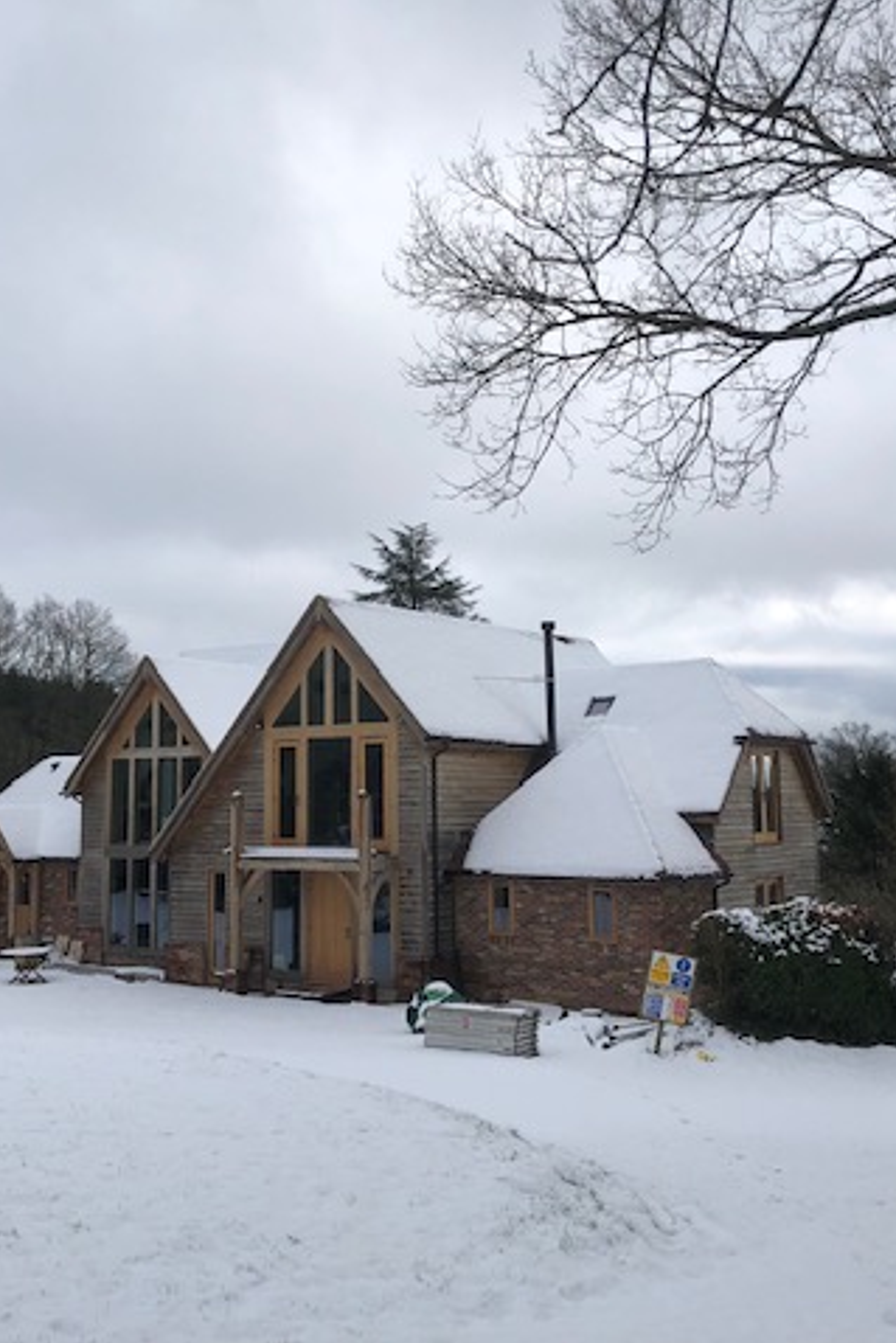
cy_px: 672
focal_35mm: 39
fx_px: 1455
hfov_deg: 34.2
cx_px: 382
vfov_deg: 49.5
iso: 20
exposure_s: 1/979
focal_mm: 3.99
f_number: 1.8
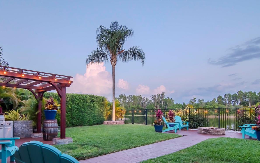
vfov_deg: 52.6
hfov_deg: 76.9
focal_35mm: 23
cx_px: 101
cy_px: 109
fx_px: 161
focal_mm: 11
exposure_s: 1/250
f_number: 6.3
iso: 500
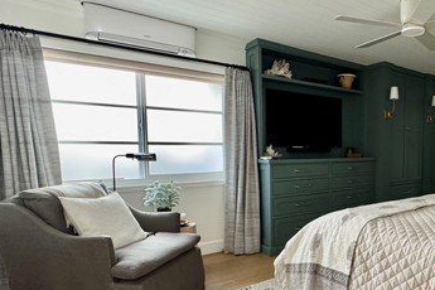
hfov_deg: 62.6
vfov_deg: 47.6
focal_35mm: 27
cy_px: 175
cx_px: 338
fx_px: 326
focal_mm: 2.22
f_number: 2.2
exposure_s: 1/60
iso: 500
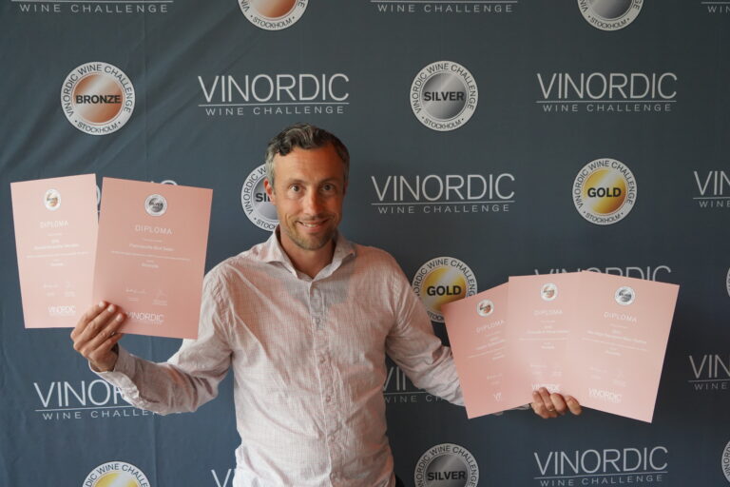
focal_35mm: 38
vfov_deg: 35.1
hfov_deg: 50.7
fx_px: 770
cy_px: 244
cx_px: 365
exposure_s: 1/160
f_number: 4
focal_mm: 38
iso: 5000
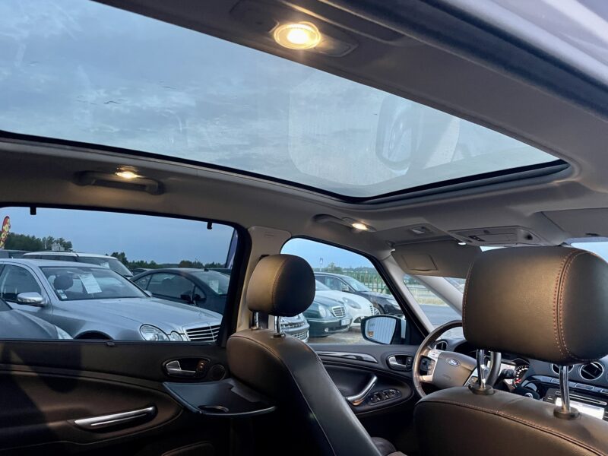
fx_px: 457
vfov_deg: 53.1
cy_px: 228
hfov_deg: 67.3
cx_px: 304
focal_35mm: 26
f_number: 1.6
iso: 640
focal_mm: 4.2
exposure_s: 1/32
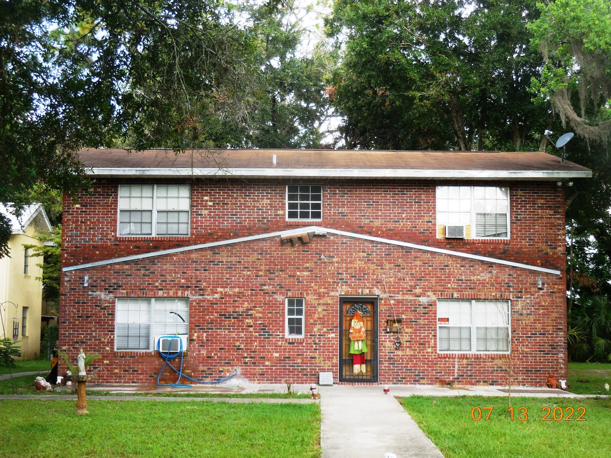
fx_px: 918
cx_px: 306
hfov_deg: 36.8
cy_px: 229
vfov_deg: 28.0
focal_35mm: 52
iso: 125
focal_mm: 9.4
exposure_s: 1/160
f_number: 4.3
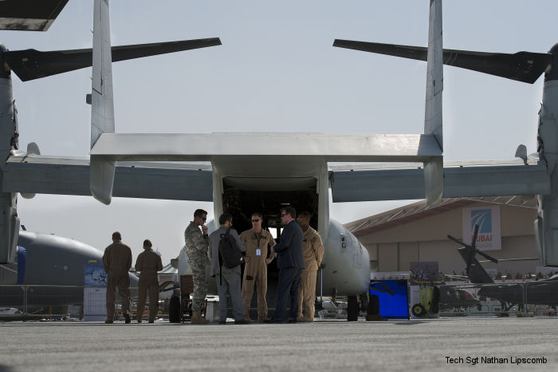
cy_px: 186
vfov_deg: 19.4
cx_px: 279
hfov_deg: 28.9
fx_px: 1084
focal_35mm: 70
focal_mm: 70
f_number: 8
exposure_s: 1/800
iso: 100
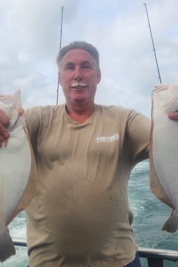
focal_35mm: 42
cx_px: 73
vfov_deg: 46.4
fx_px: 311
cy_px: 136
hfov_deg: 31.8
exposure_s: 1/1314
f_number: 1.8
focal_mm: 5.4
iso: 20
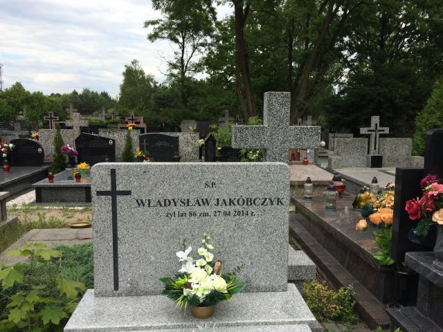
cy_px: 166
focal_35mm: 30
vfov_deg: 46.8
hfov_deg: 60.0
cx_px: 222
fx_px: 384
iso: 40
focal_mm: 4.12
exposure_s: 1/1325
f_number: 2.2
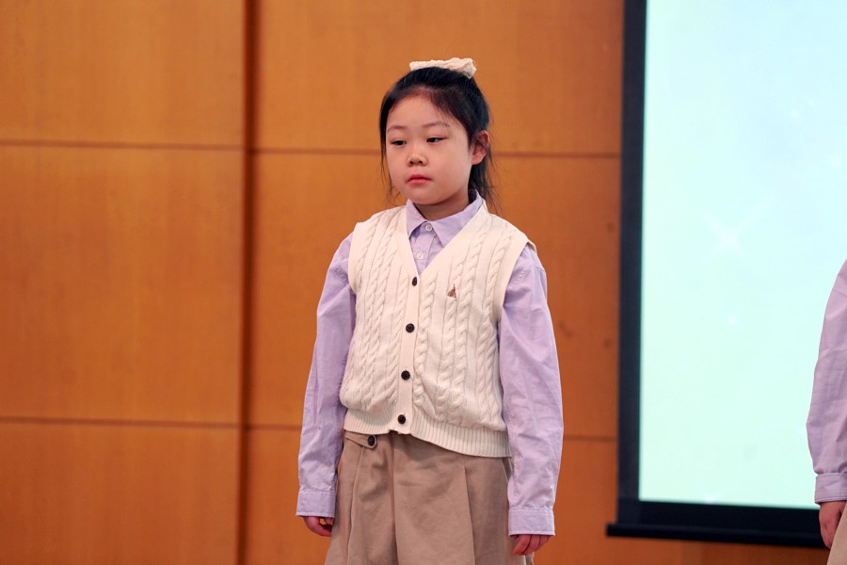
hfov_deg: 10.3
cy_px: 282
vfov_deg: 6.9
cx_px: 424
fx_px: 4705
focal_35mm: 200
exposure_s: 1/250
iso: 1250
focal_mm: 200
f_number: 4
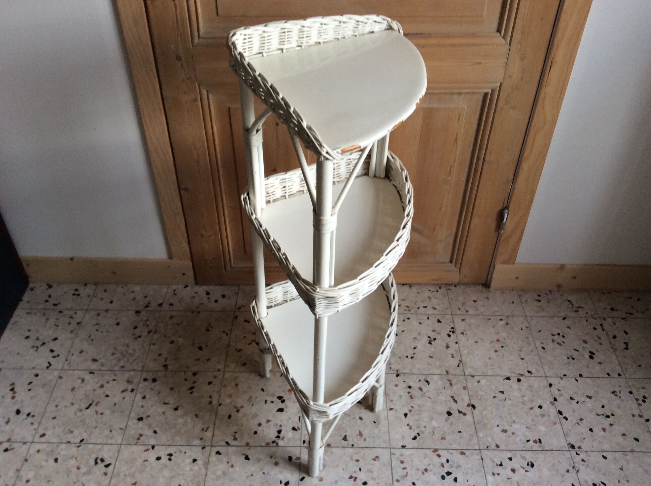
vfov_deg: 44.1
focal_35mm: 32
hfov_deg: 56.9
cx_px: 326
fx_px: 601
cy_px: 243
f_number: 2.4
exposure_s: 1/24
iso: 64
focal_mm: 3.3
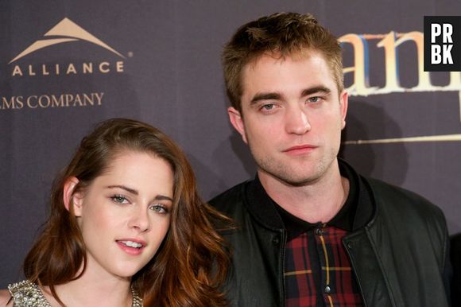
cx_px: 230
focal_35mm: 200
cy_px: 154
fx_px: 2560
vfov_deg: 6.9
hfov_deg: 10.3
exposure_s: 1/250
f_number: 4.5
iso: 2000
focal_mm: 200
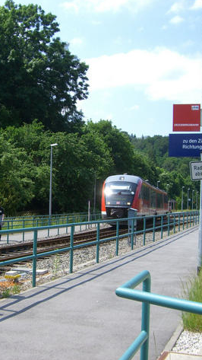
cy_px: 179
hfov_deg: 21.3
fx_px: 533
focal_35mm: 56
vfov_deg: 37.2
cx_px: 62
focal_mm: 6.2
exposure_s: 1/400
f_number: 4.3
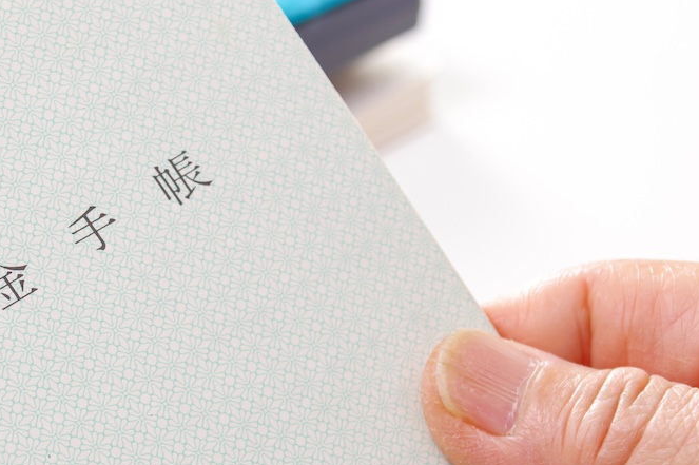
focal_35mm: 258
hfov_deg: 8.0
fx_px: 5004
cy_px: 259
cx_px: 198
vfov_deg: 5.3
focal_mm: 95
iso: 100
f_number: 8
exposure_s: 1/125
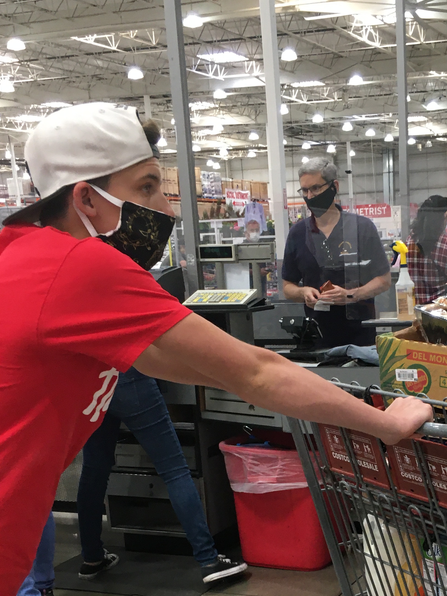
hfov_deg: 26.5
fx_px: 930
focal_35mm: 54
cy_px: 500
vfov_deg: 34.2
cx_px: 361
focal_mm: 4.15
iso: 40
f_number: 2.2
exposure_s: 1/30
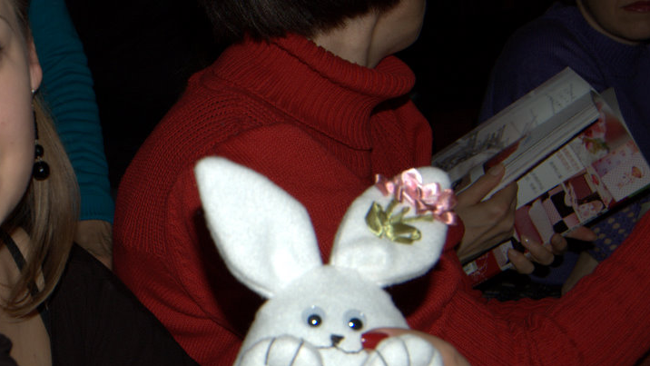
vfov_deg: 16.3
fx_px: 1276
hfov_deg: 27.6
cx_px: 68
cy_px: 173
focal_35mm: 74
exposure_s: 1/125
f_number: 5.6
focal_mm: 26
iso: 200
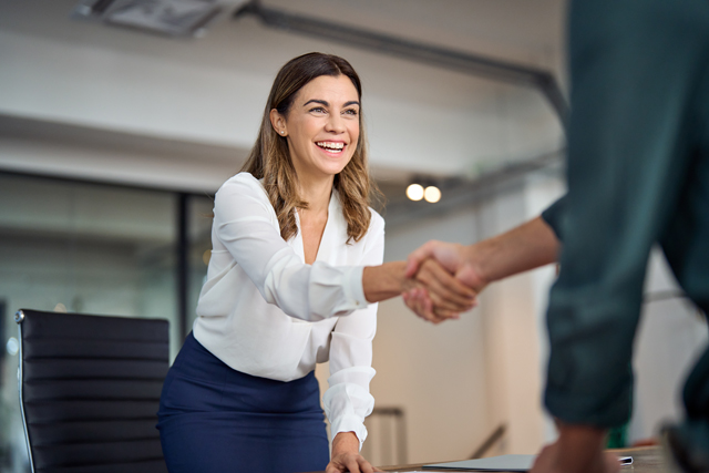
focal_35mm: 50
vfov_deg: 27.0
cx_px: 354
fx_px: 985
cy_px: 236
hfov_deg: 39.6
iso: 640
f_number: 1.3
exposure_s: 1/200
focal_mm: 50
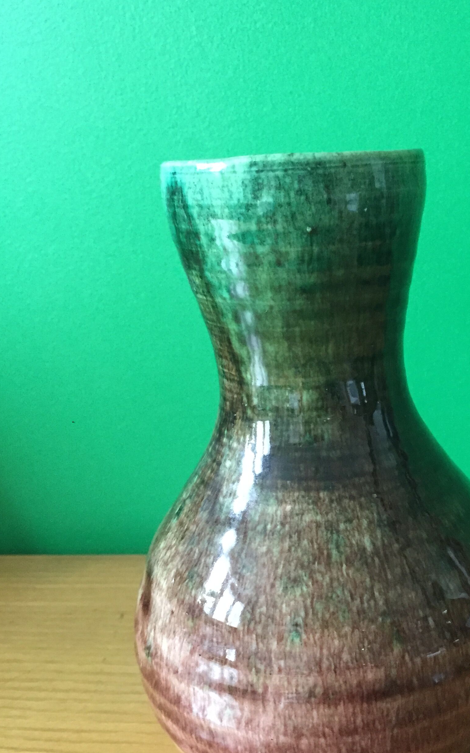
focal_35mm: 41
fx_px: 840
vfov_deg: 48.1
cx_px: 344
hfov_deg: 30.8
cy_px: 431
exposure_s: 1/25
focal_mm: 4.15
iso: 250
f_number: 2.2
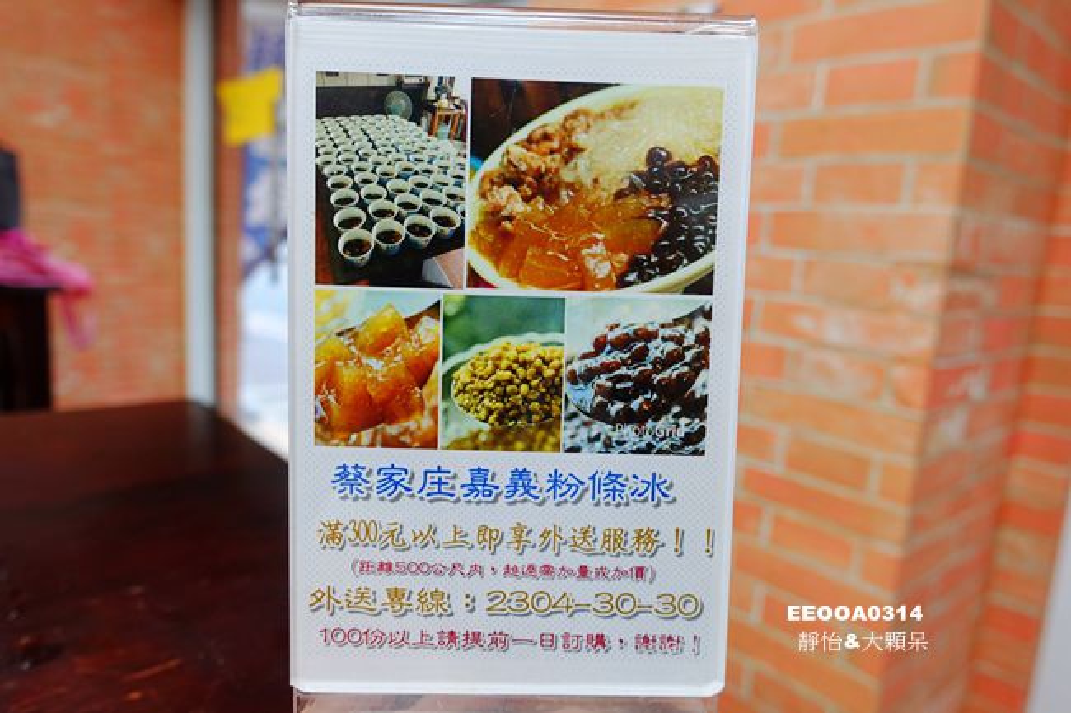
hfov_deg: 73.8
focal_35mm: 24
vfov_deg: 53.1
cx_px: 536
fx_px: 714
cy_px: 356
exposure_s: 1/30
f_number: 2.8
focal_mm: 8.8
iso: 125
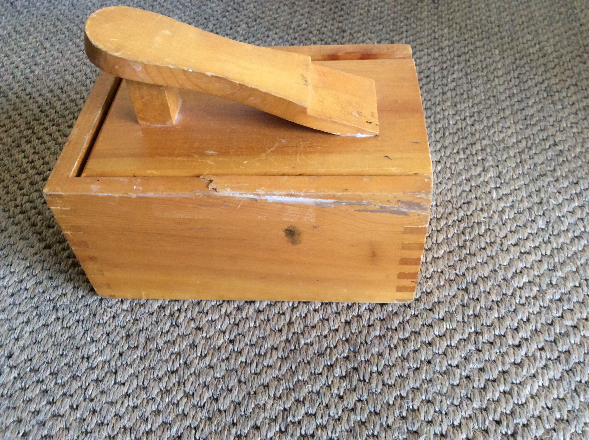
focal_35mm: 32
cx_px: 294
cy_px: 220
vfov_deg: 44.1
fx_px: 544
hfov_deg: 56.9
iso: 160
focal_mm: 3.3
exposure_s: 1/25
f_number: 2.4
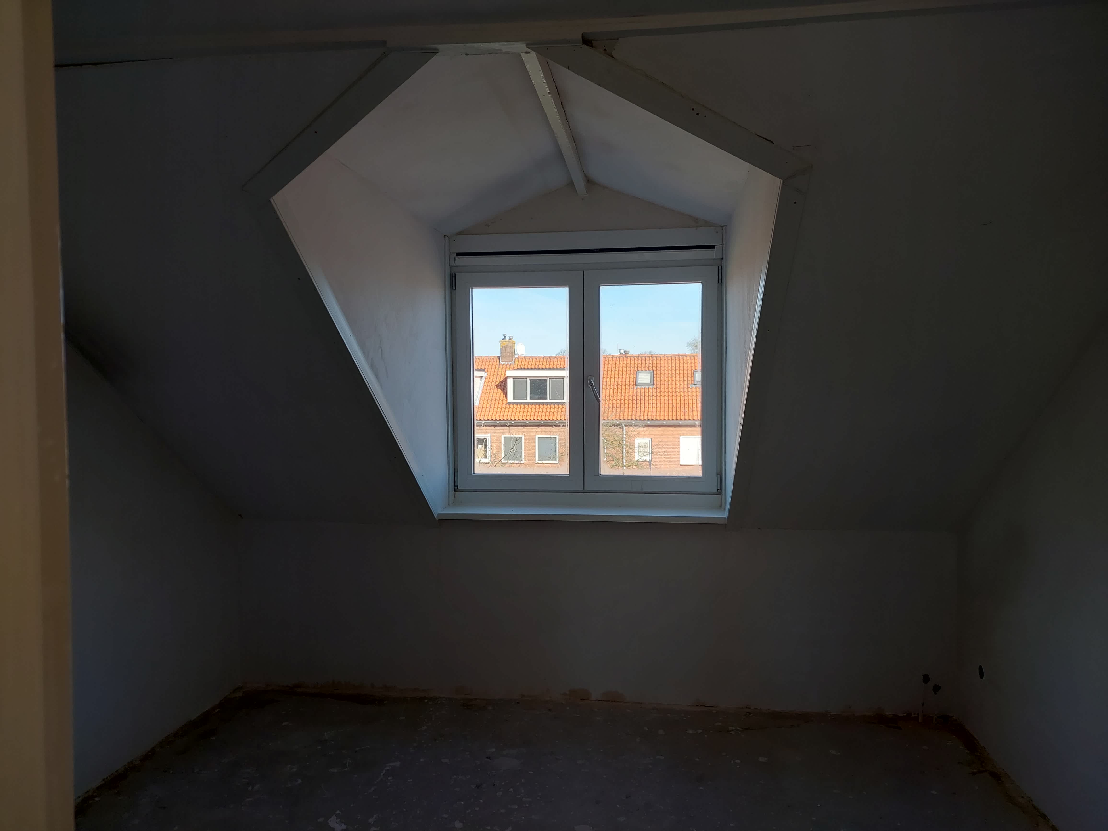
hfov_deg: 71.6
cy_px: 416
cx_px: 554
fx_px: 768
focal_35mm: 24
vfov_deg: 56.8
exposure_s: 1/296
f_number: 1.8
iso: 40
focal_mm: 5.2
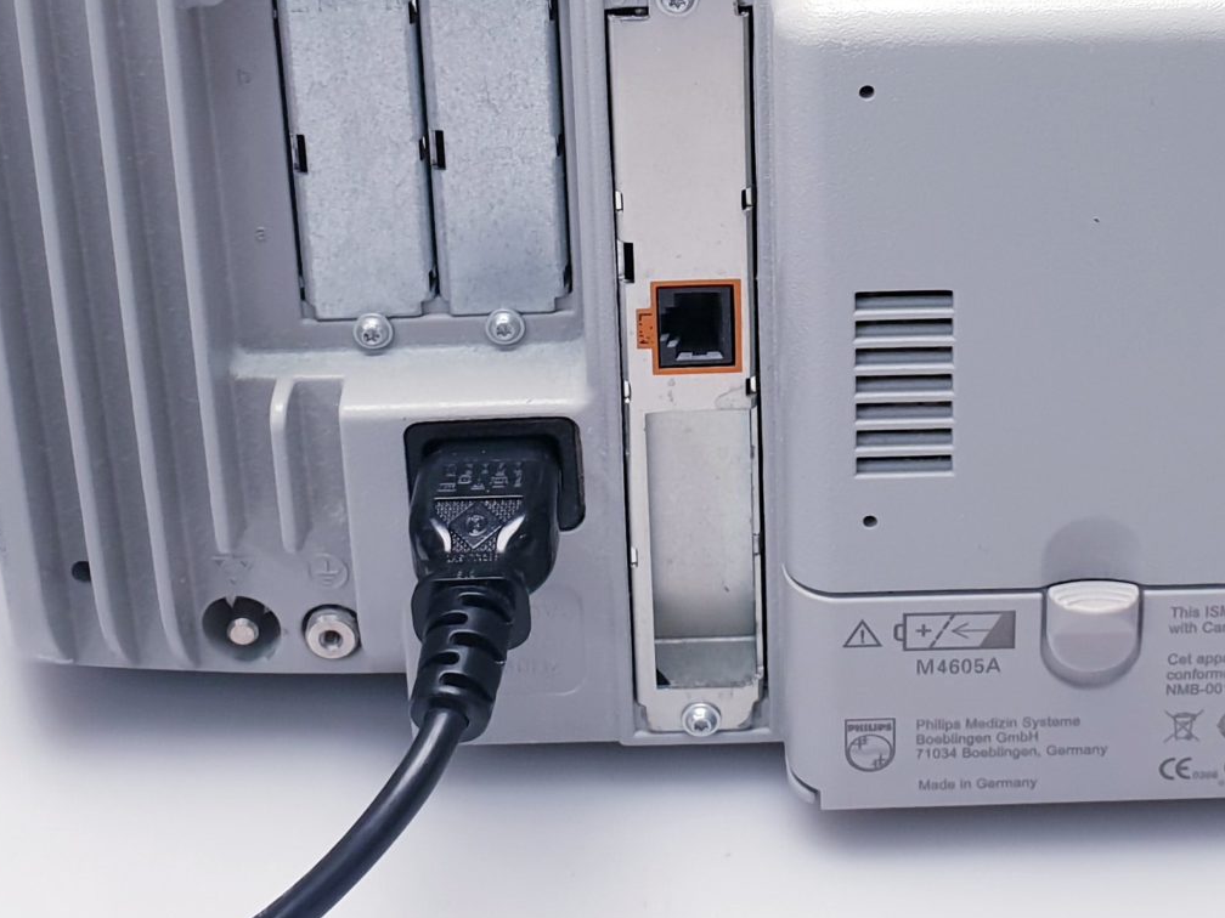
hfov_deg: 29.3
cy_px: -80
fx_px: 2336
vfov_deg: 21.2
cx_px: 760
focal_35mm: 66
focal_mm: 4.3
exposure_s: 1/50
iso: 64
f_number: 2.4
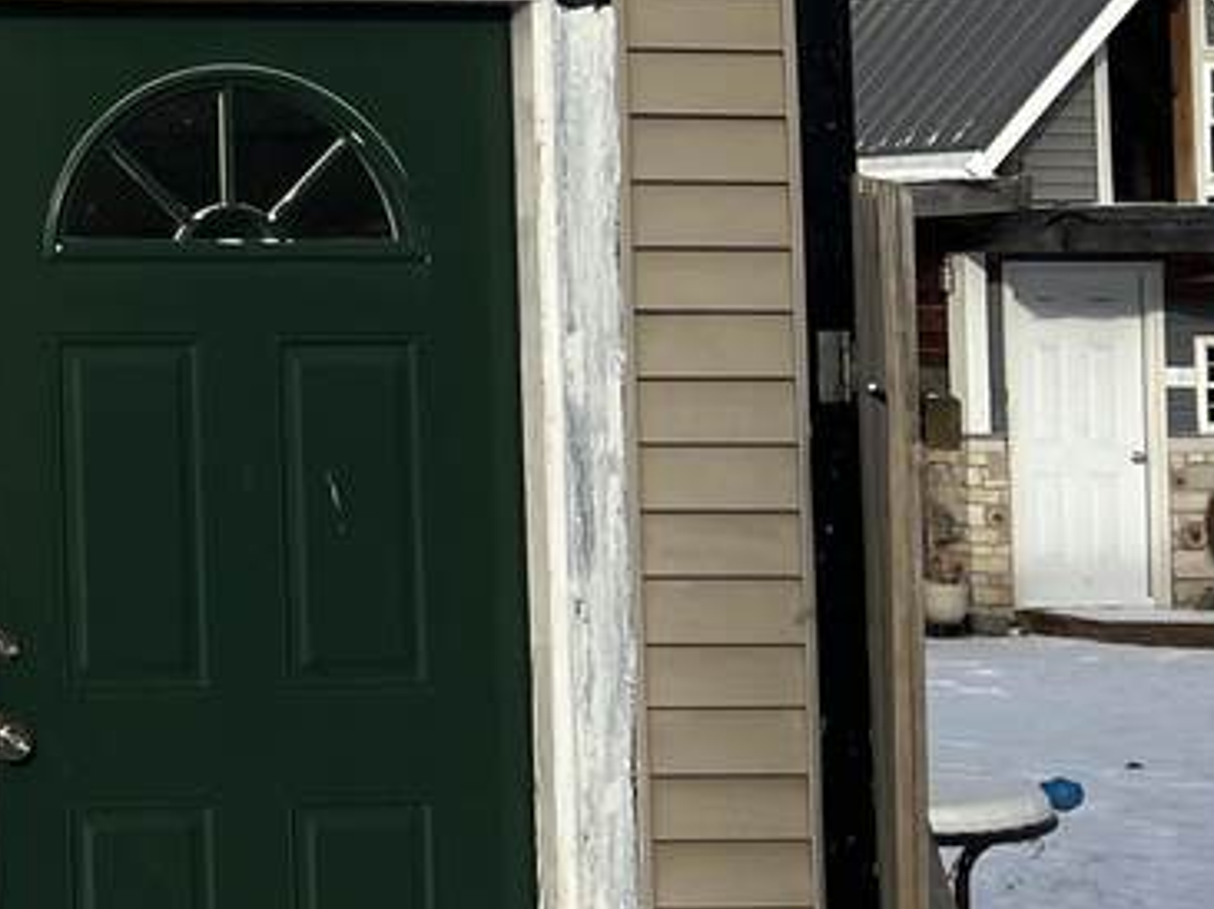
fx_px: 3189
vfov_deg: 16.0
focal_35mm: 91
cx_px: -866
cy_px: 93
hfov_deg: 17.9
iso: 50
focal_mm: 5.7
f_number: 1.5
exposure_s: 1/6579
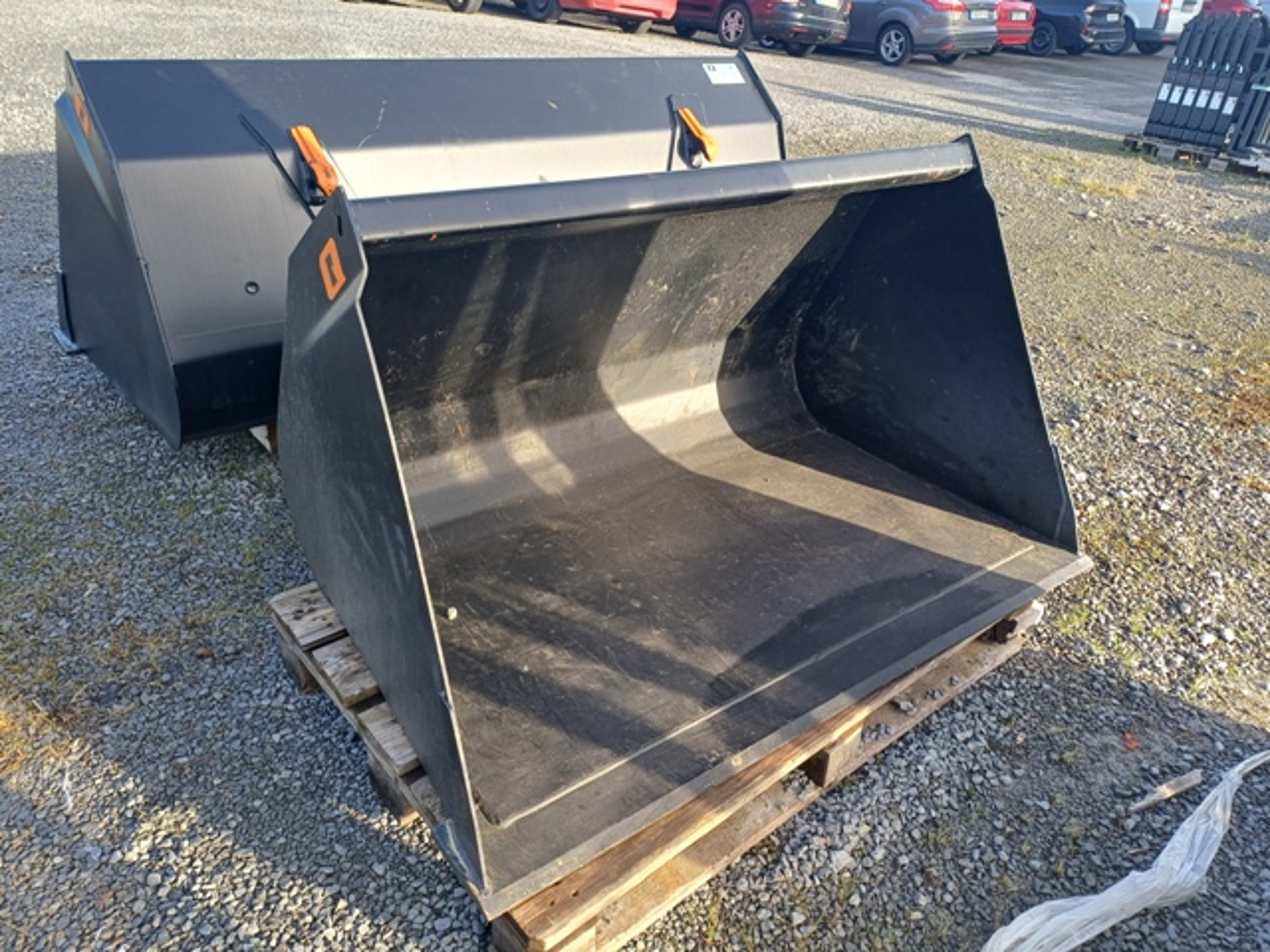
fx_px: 917
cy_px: 476
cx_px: 635
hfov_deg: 69.4
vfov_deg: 54.9
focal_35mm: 25
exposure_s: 1/148
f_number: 1.8
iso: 50
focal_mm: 4.65
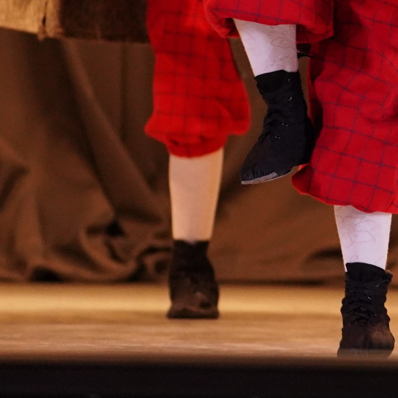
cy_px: -149
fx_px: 7493
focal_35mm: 576
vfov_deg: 3.0
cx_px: 466
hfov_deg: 3.0
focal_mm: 154
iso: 3200
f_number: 5
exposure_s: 1/400
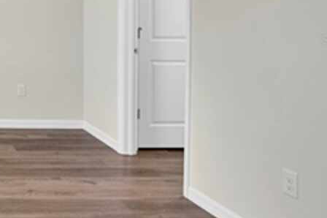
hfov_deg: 34.8
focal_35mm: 40
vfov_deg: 32.3
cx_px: -93
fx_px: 363
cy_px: 40
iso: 125
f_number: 9
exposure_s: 1
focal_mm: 14
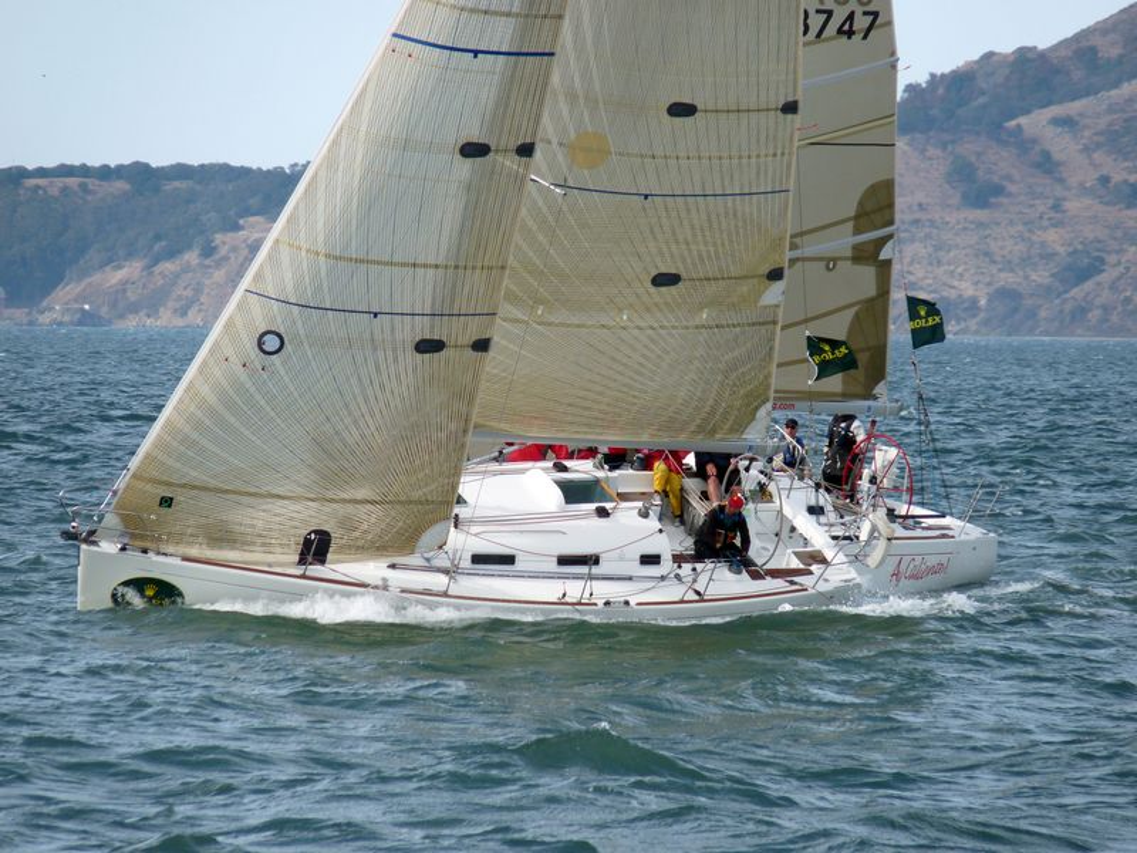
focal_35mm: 403
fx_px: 13237
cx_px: 568
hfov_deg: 4.9
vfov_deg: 3.7
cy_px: 426
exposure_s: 1/1000
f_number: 3.7
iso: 125
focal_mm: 71.7
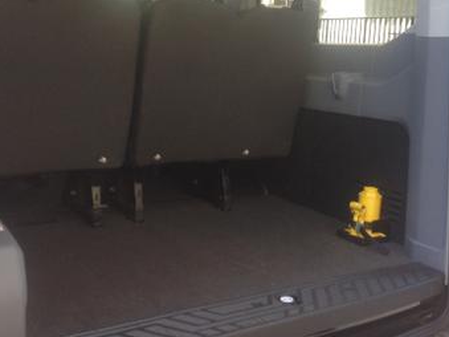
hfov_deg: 36.7
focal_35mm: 52
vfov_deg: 27.8
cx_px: 266
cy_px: 101
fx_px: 674
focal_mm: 4.28
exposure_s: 1/60
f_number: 2.4
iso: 64
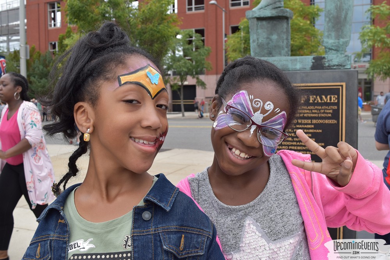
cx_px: 195
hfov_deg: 53.1
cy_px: 130
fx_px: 390
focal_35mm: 36
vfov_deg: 36.9
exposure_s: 1/250
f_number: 8
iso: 400
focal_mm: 24
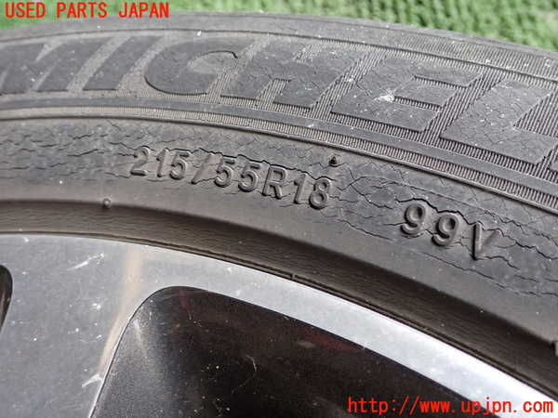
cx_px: 279
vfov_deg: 46.8
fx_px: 484
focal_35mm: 30
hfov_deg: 60.0
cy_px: 209
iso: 500
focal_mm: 5.4
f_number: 2.3
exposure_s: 1/160
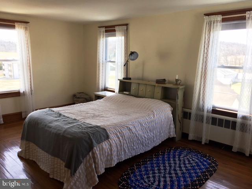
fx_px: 211
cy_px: 94
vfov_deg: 48.2
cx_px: 126
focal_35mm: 29
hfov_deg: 61.7
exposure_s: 1/120
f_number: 2.2
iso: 32
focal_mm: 4.15
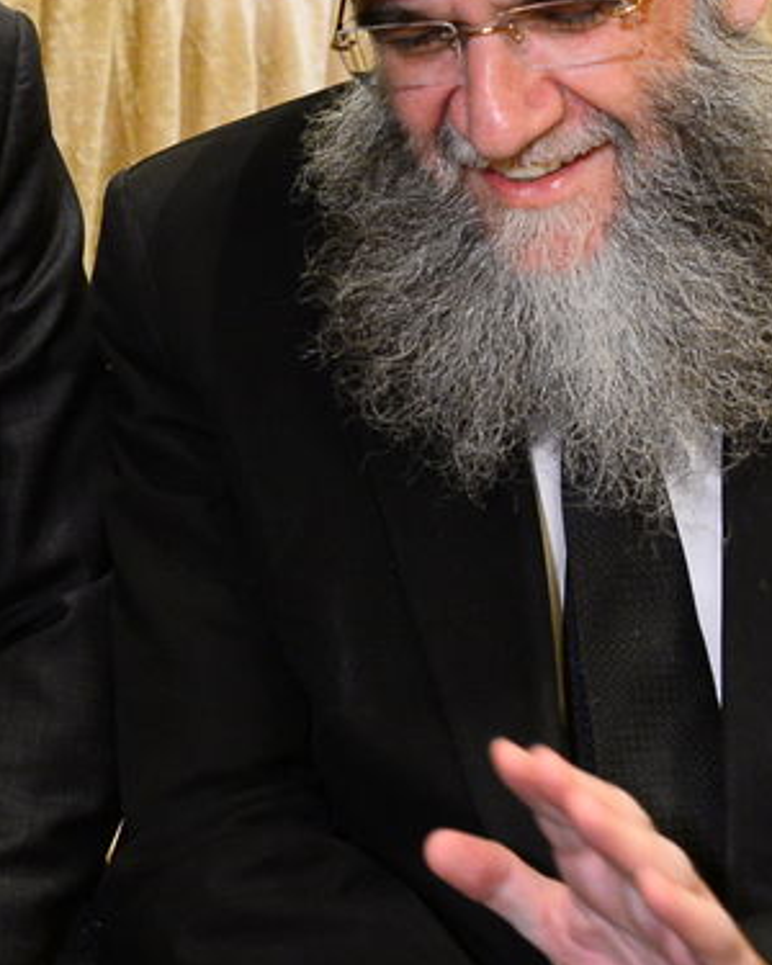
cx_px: -448
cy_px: 50
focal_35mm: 119
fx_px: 3399
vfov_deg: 15.9
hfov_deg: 12.2
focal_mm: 34
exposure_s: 1/160
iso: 2500
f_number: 3.5
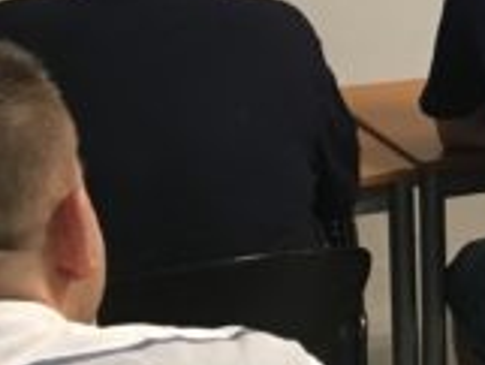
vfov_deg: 10.6
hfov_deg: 12.6
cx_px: 958
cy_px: -66
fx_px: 1935
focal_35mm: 138
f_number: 2.2
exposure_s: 1/33
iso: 160
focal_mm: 4.15
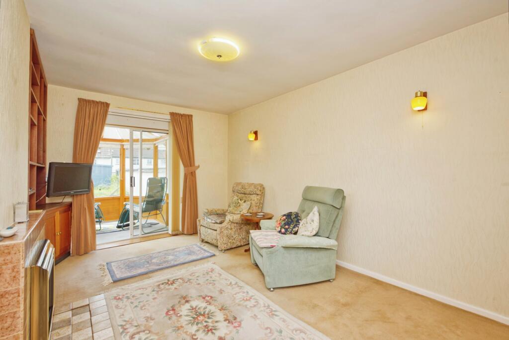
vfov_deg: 73.9
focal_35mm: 16
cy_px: 170
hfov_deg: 96.7
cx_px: 254
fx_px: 226
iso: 400
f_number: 9
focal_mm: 16
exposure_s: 1/160
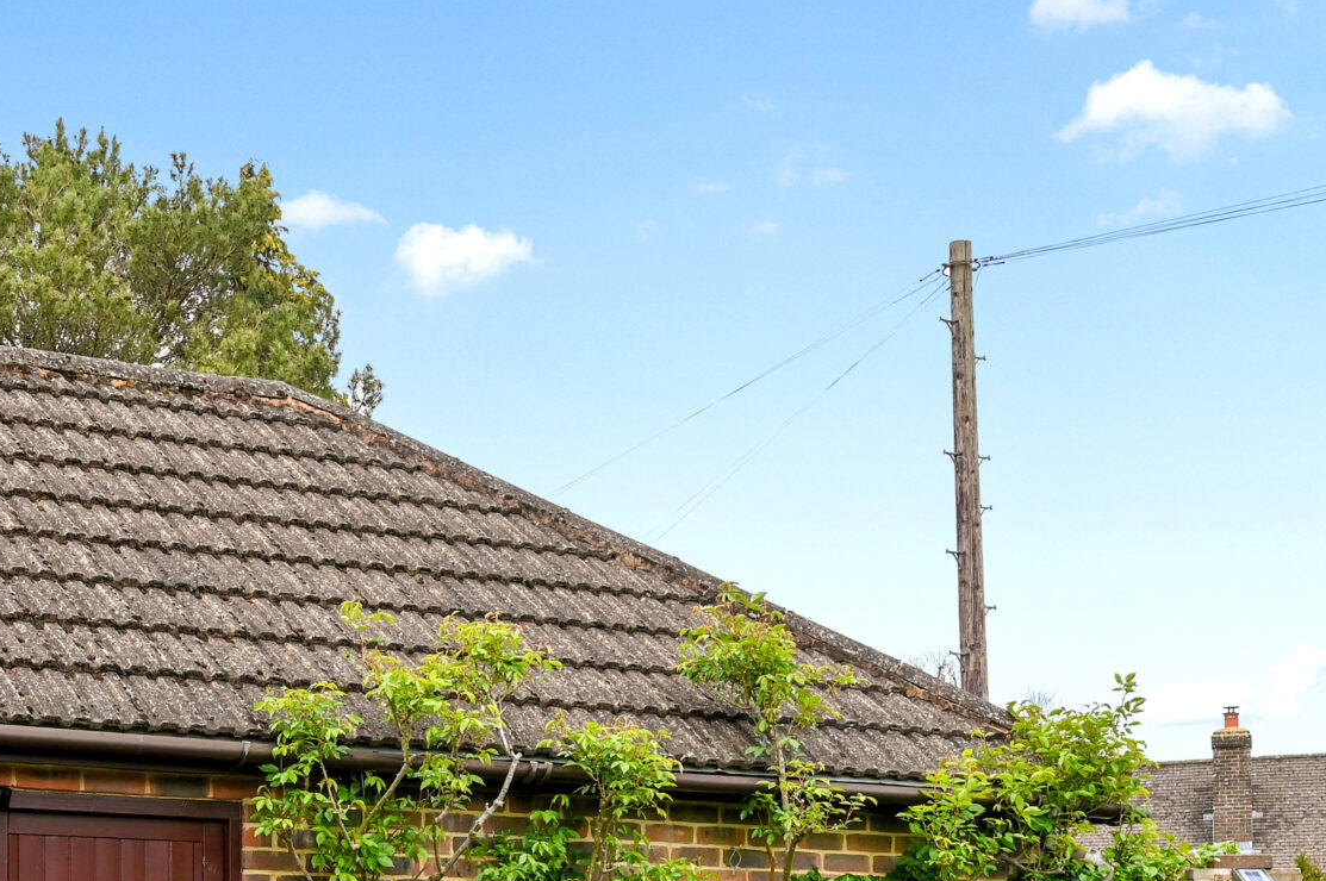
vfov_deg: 18.8
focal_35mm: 69
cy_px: 992
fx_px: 2539
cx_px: 1
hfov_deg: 27.6
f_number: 8
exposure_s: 1/250
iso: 250
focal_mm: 30
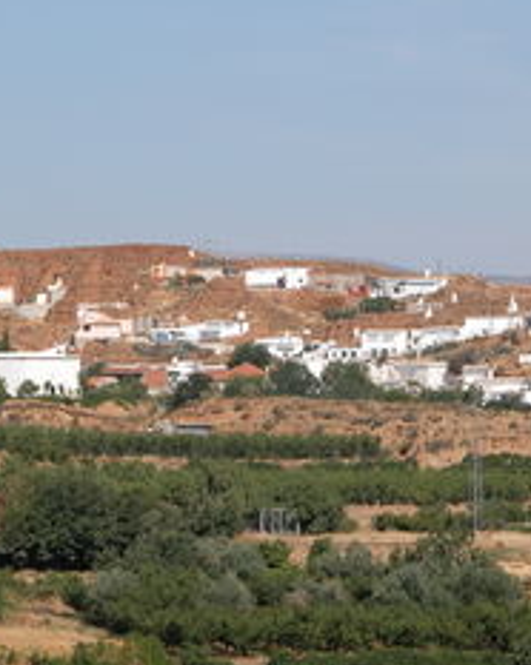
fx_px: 4485
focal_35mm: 228
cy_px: 342
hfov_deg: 6.8
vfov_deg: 8.5
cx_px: 166
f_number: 6.1
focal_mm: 34.7
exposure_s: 1/531
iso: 100
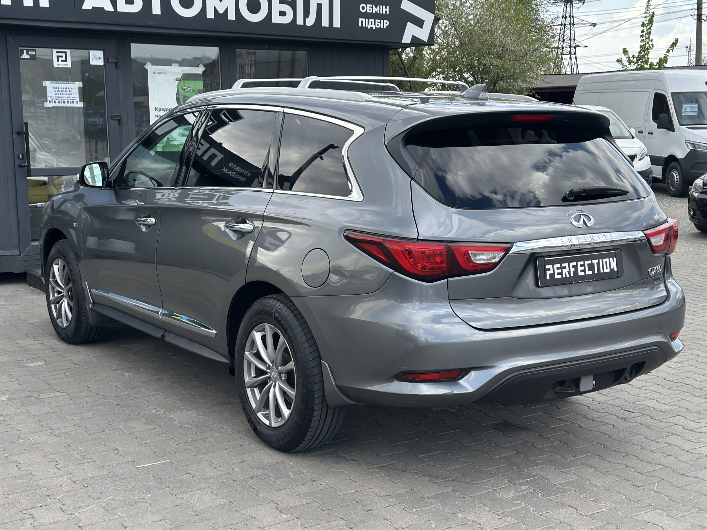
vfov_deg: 29.7
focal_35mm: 49
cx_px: 353
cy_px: 265
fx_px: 1001
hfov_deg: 38.9
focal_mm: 6.86
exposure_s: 1/1145
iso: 80
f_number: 1.78
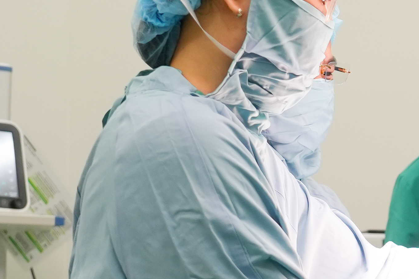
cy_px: 328
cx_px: 540
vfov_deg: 11.0
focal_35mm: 122
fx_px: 1420
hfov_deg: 16.0
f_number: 2.8
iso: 800
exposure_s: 1/250
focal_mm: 24
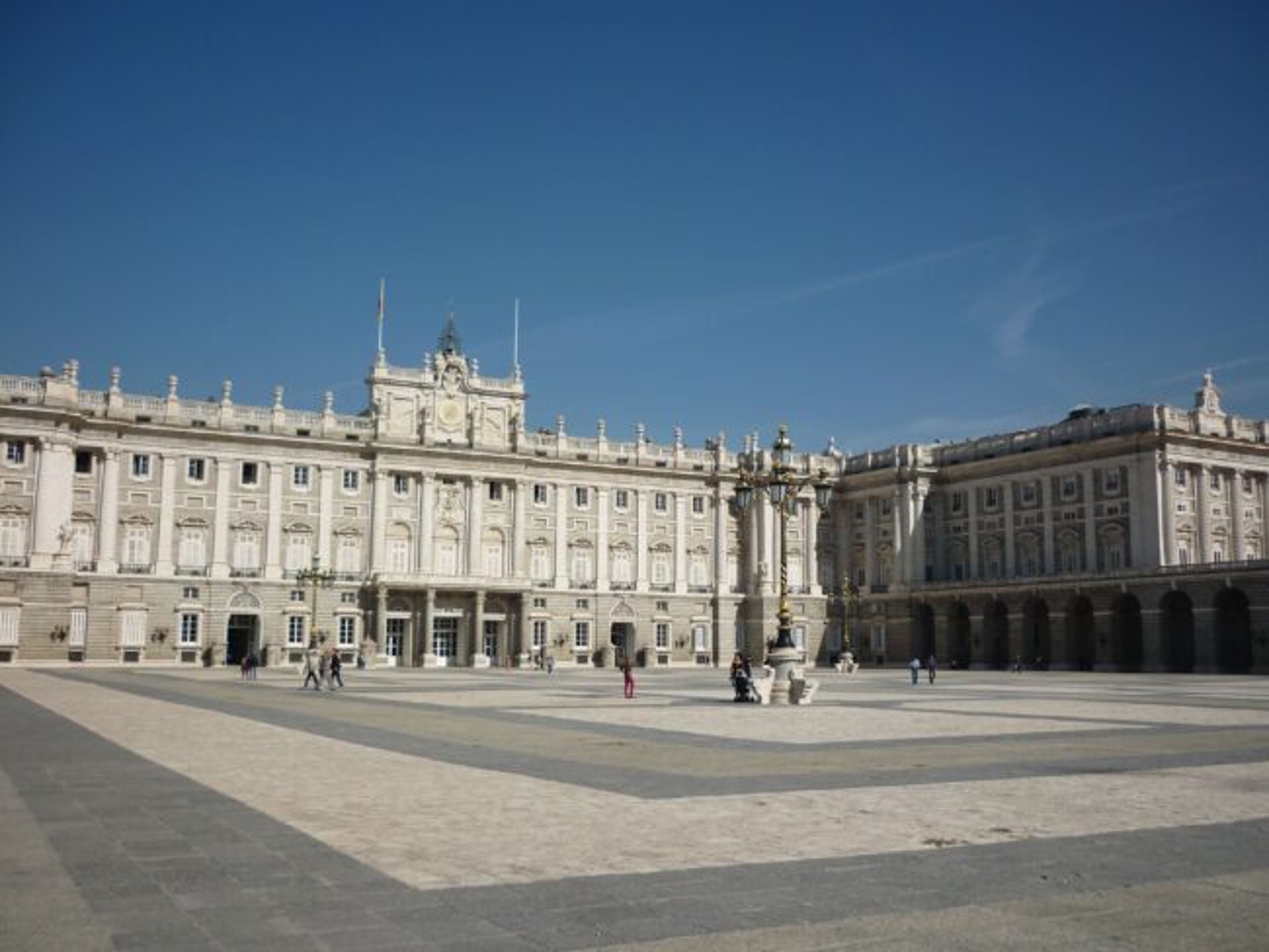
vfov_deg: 43.0
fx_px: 1210
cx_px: 634
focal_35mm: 33
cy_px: 476
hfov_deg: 55.3
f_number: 8
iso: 80
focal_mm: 5.5
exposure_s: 1/320
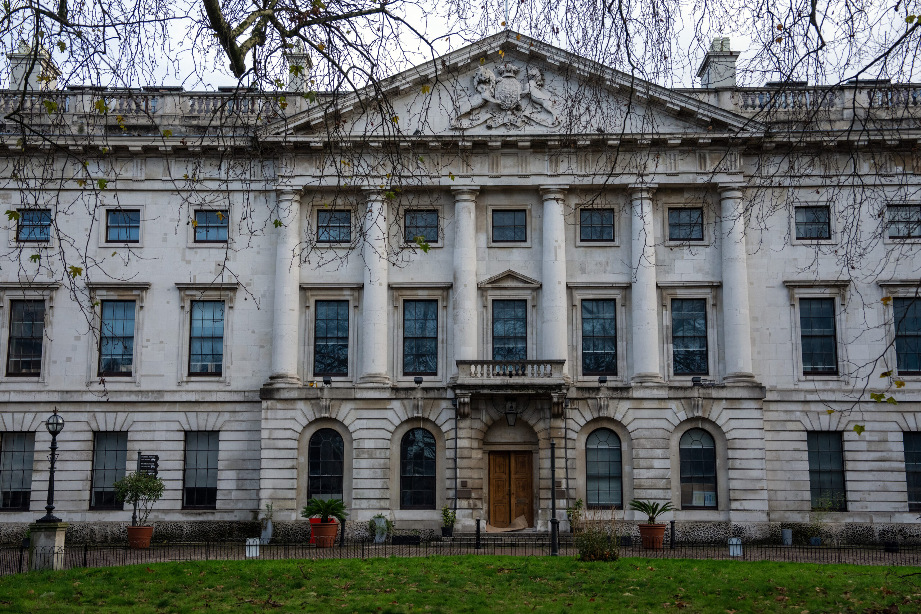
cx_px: 460
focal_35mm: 45
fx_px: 1151
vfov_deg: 29.9
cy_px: 307
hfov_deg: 43.6
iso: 1600
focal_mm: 45
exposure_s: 1/5000
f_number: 2.8
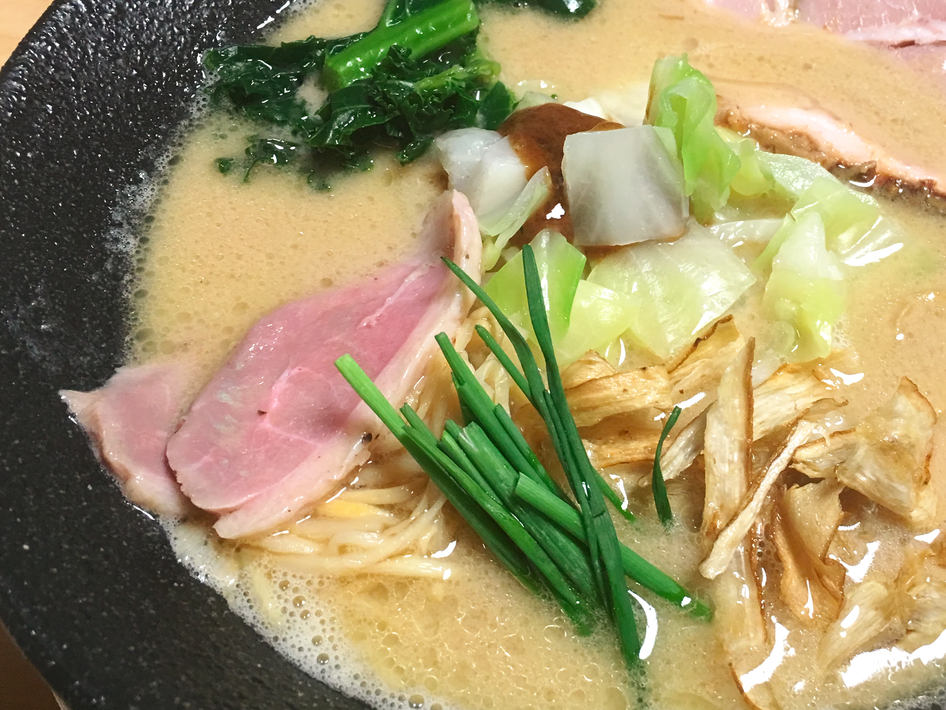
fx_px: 1203
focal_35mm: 44
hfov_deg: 42.2
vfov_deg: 32.9
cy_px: 327
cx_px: 650
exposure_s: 1/30
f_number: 2.2
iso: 40
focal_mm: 4.15
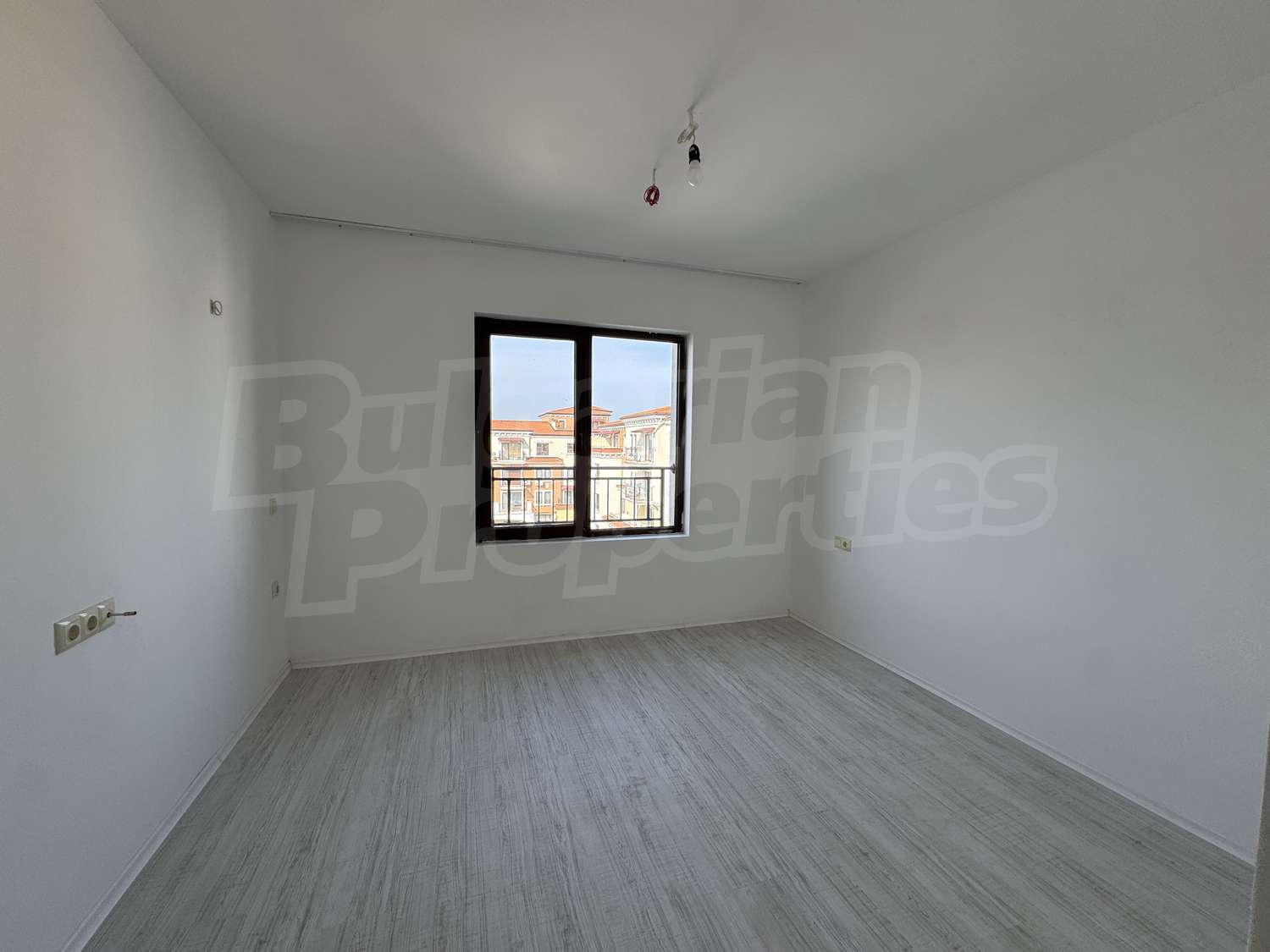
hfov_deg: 102.1
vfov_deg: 85.7
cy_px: 476
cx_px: 635
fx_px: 514
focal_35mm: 14
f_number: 2.2
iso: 40
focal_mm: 2.22
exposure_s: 1/256
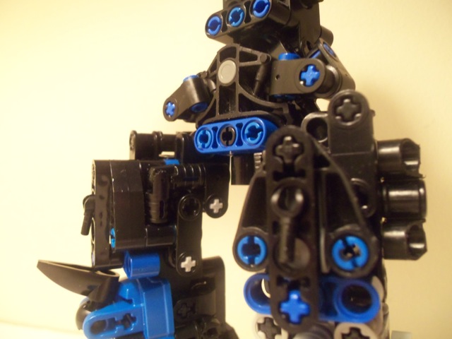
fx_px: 379
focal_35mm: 29
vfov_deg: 48.2
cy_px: 170
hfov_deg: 61.7
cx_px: 226
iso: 250
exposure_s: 1/30
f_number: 3.4
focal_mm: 5.2
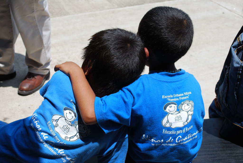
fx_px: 385
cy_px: 82
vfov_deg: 23.8
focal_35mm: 57
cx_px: 122
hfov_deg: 35.0
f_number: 7.1
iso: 100
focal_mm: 38
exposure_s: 1/200
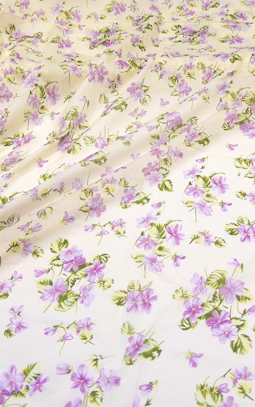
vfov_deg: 66.5
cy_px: 204
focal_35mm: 28
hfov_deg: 44.5
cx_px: 119
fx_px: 311
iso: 40
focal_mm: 5.7
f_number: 1.5
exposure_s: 1/100
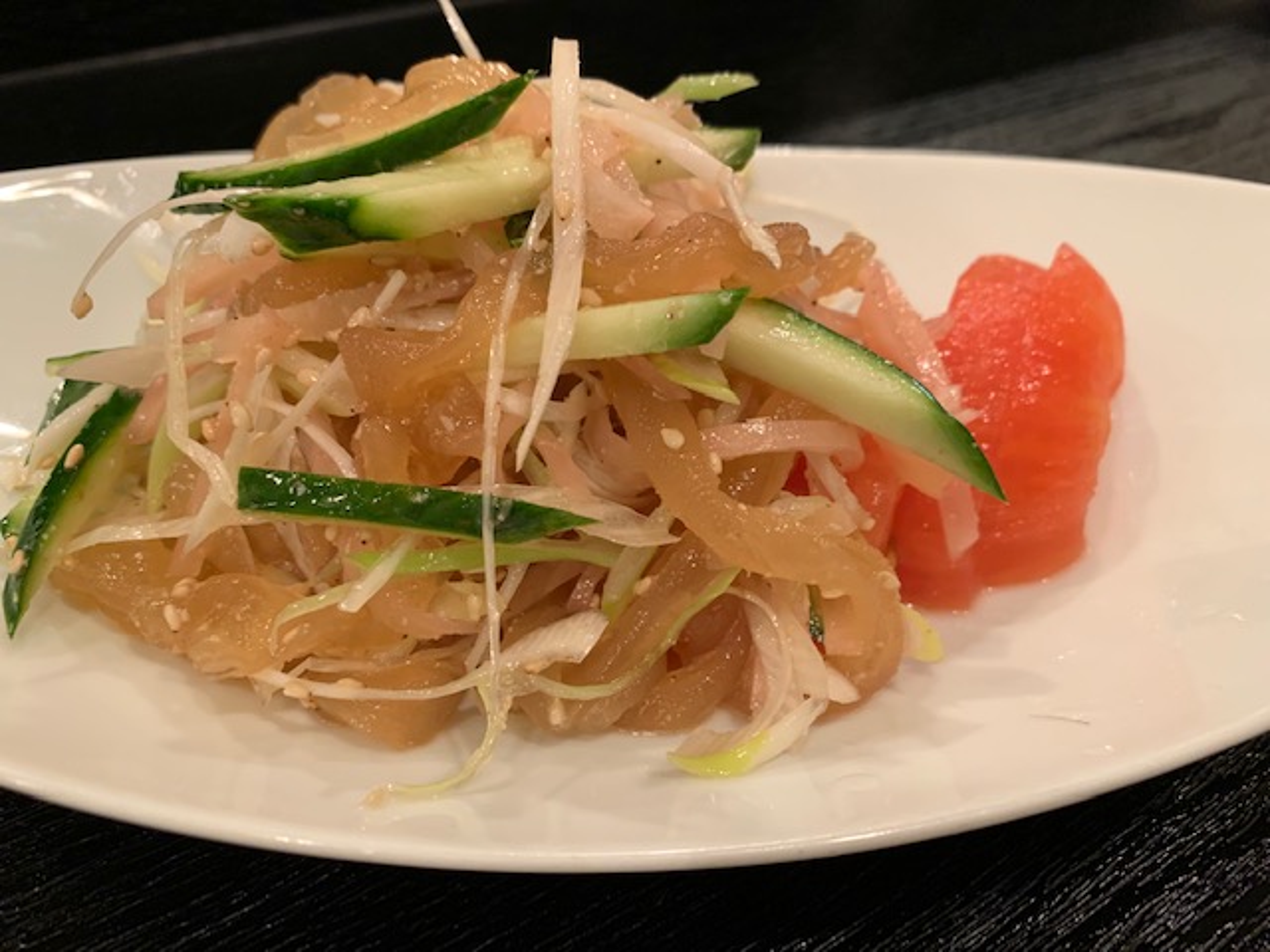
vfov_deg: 53.1
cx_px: 635
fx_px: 954
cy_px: 476
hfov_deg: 67.3
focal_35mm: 26
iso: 320
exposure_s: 1/60
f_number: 1.8
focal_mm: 4.25
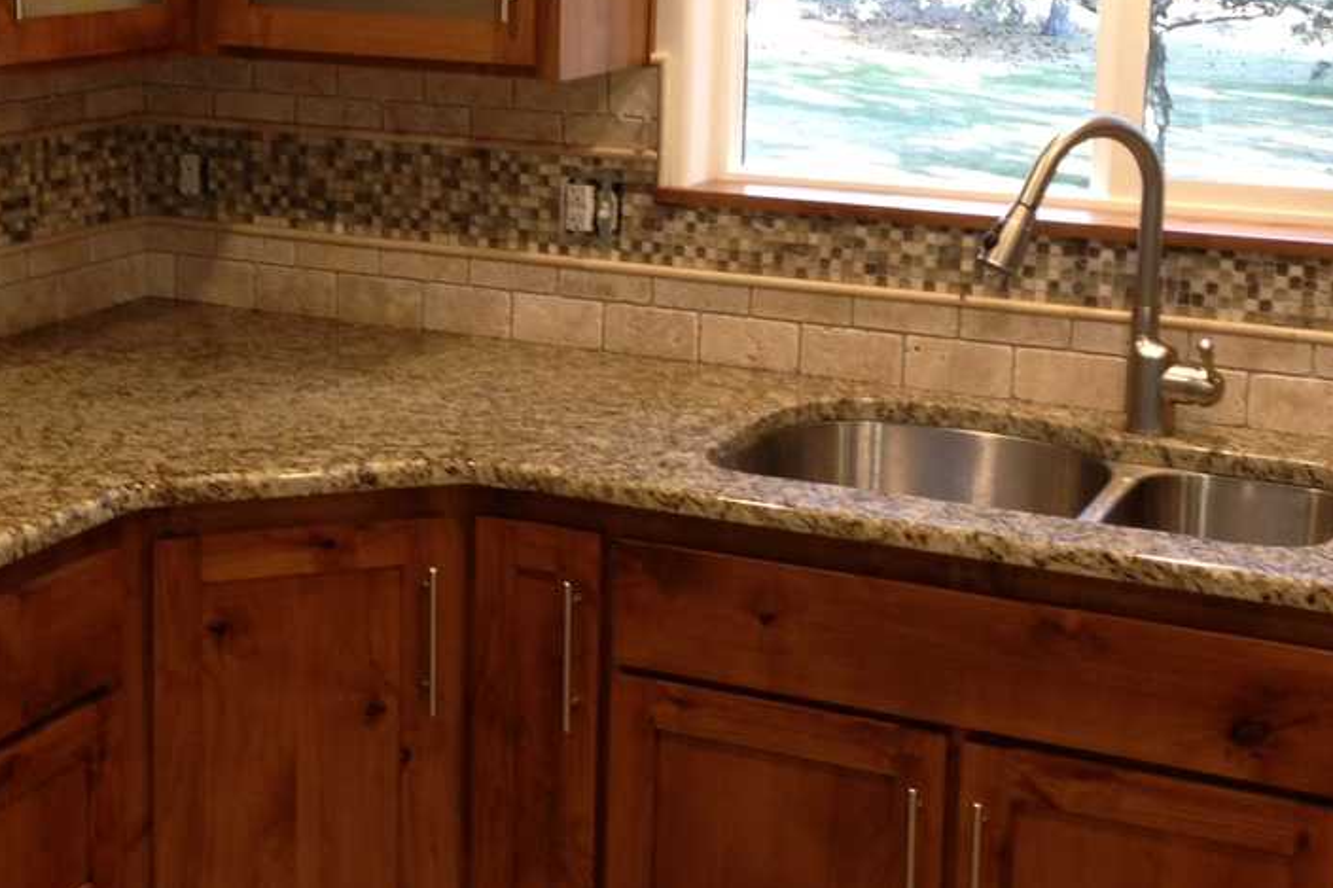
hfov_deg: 30.9
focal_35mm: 65
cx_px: 525
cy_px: 223
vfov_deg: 20.7
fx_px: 2406
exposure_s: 1/20
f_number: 2.4
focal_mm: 4.13
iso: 64
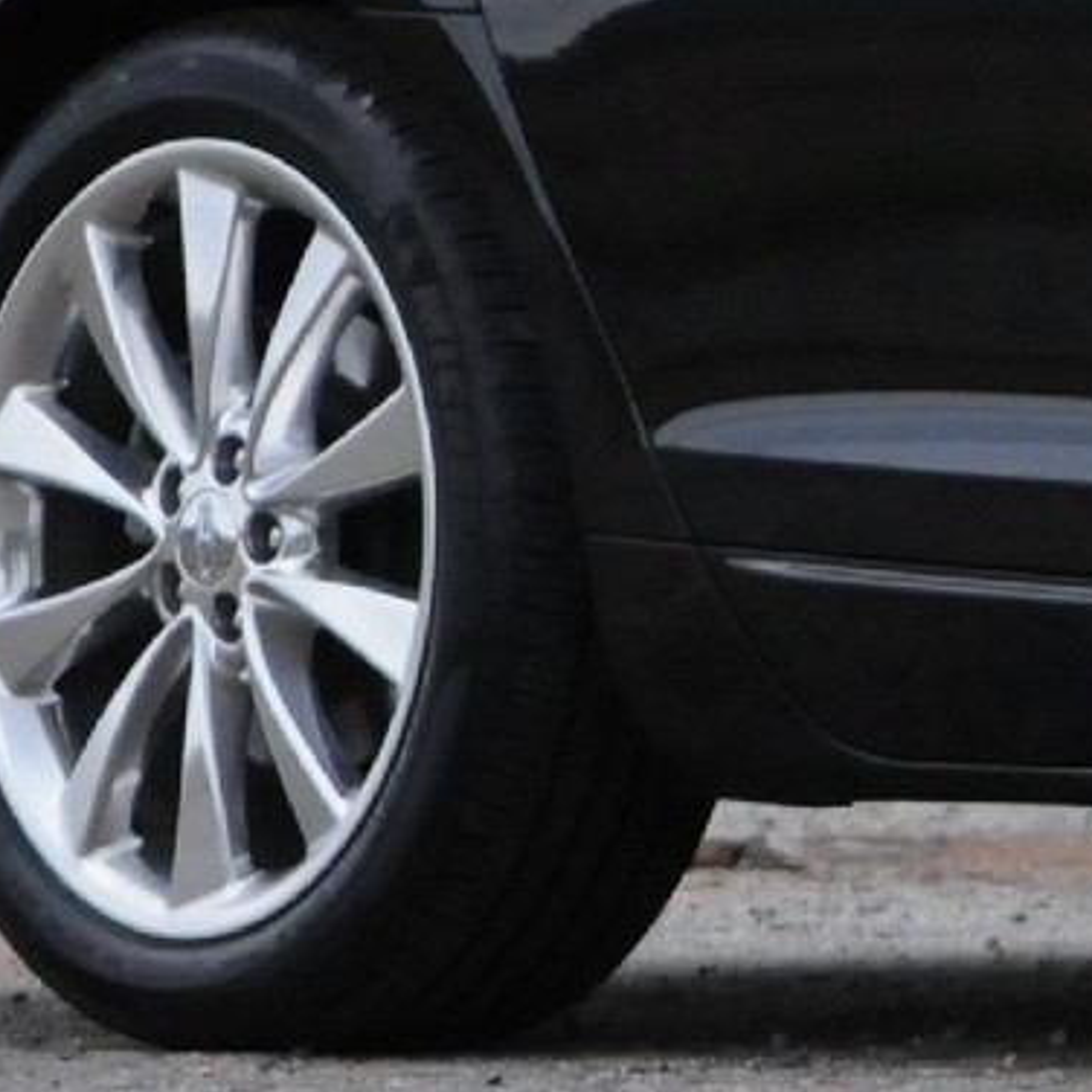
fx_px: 22693
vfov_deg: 2.8
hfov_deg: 2.7
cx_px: 2858
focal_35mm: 636
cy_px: -272
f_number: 4.2
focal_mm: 75
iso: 1000
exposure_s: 1/200
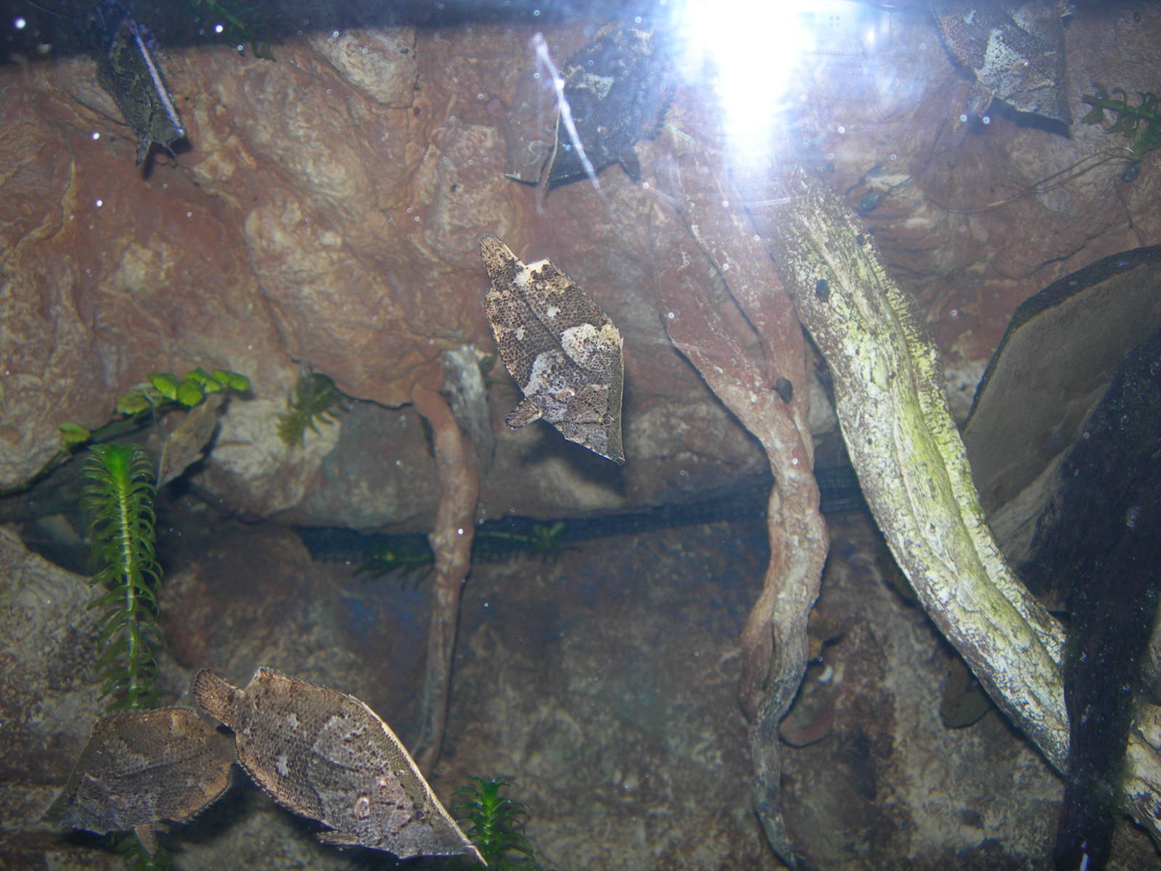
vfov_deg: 37.7
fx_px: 1274
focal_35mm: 38
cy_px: 436
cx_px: 580
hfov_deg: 49.0
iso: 50
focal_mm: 7.8
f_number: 2.8
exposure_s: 1/60.1
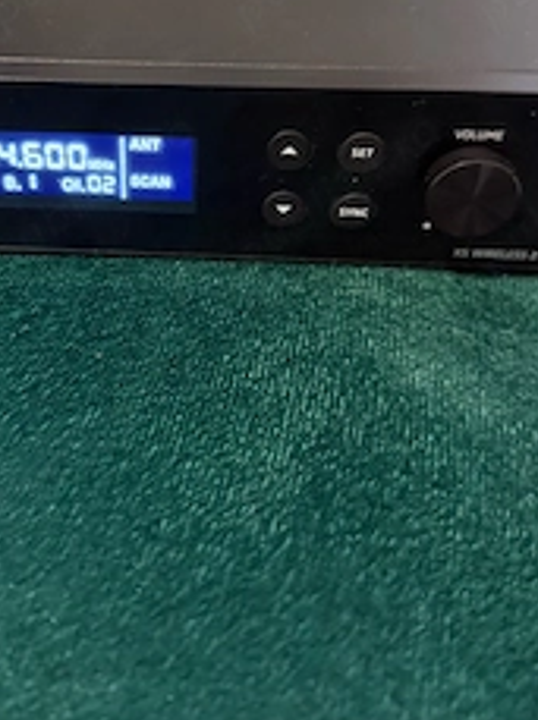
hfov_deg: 33.8
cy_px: 233
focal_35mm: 42
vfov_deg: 44.1
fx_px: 873
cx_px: 154
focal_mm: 6.76
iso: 800
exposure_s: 1/36
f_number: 1.78
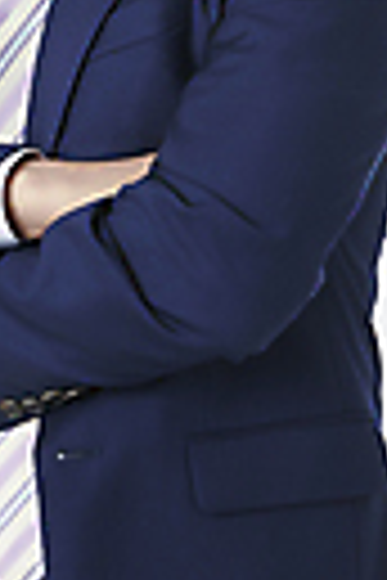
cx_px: 79
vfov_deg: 9.4
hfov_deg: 6.3
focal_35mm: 217
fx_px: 3499
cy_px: 58
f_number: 11
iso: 100
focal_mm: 70
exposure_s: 1/125
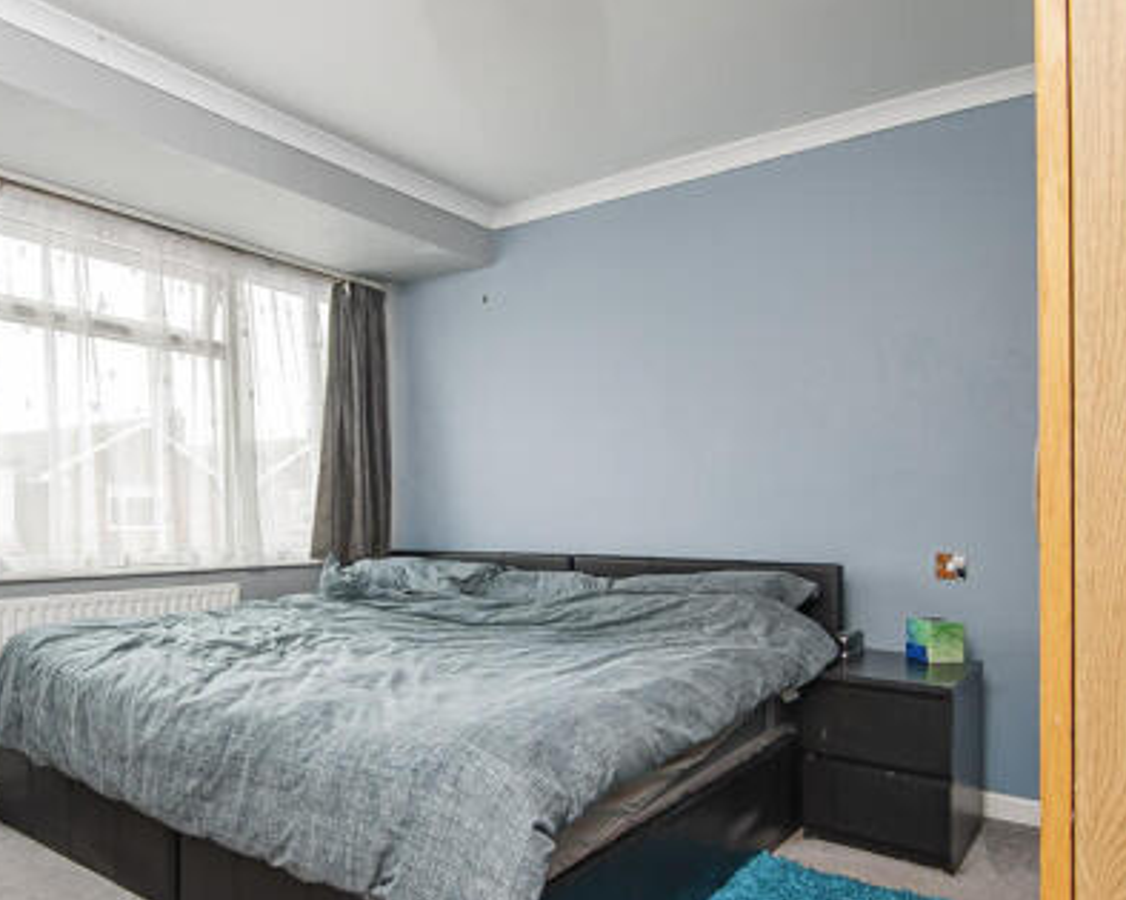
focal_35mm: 25
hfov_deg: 67.3
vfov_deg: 56.3
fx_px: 833
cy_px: 549
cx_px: 437
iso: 320
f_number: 9
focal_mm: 16
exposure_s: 1/25
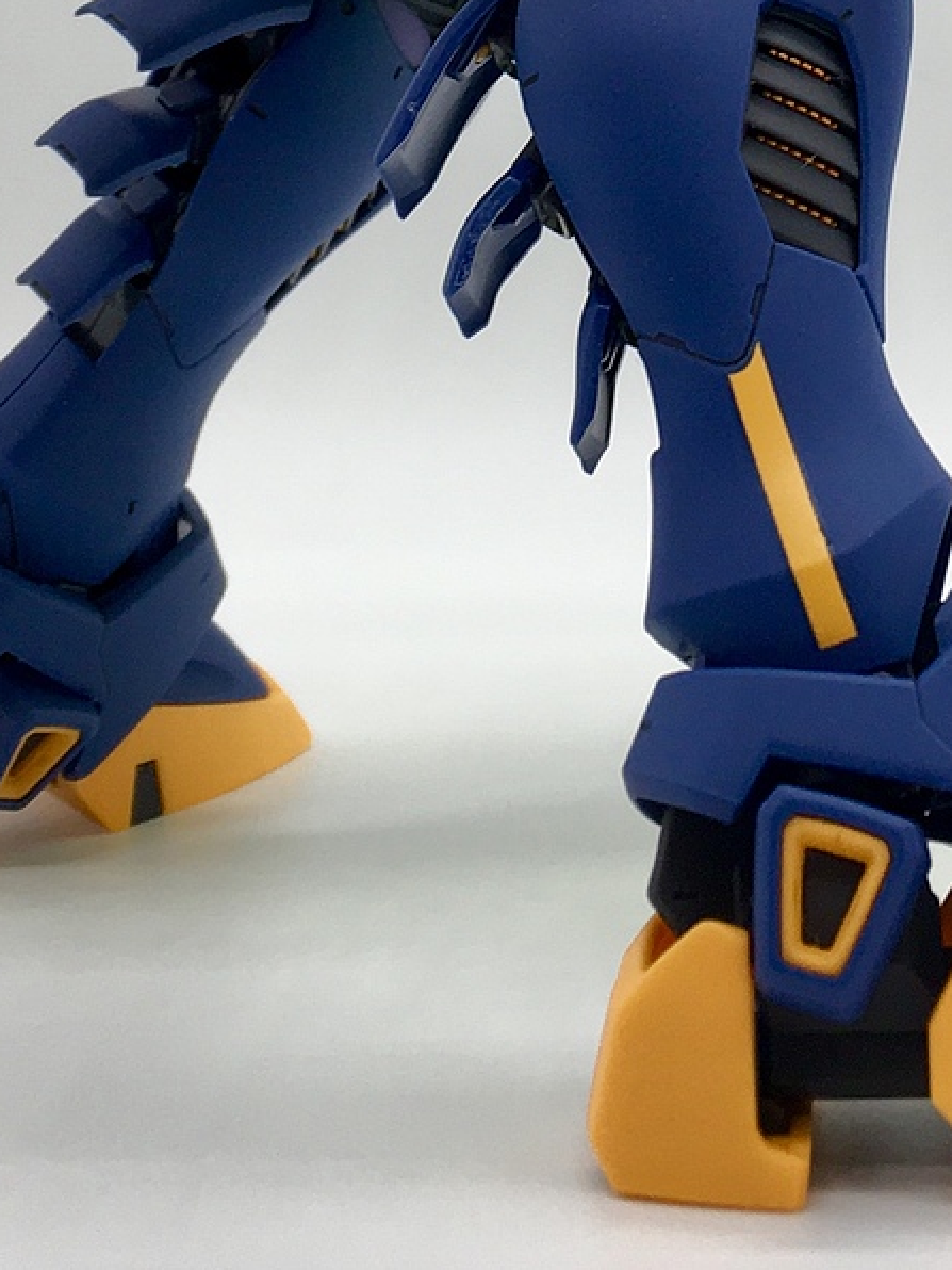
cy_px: -380
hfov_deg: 17.7
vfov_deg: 21.3
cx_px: 641
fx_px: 3044
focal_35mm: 83
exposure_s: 1/100
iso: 40
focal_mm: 4.15
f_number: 2.2
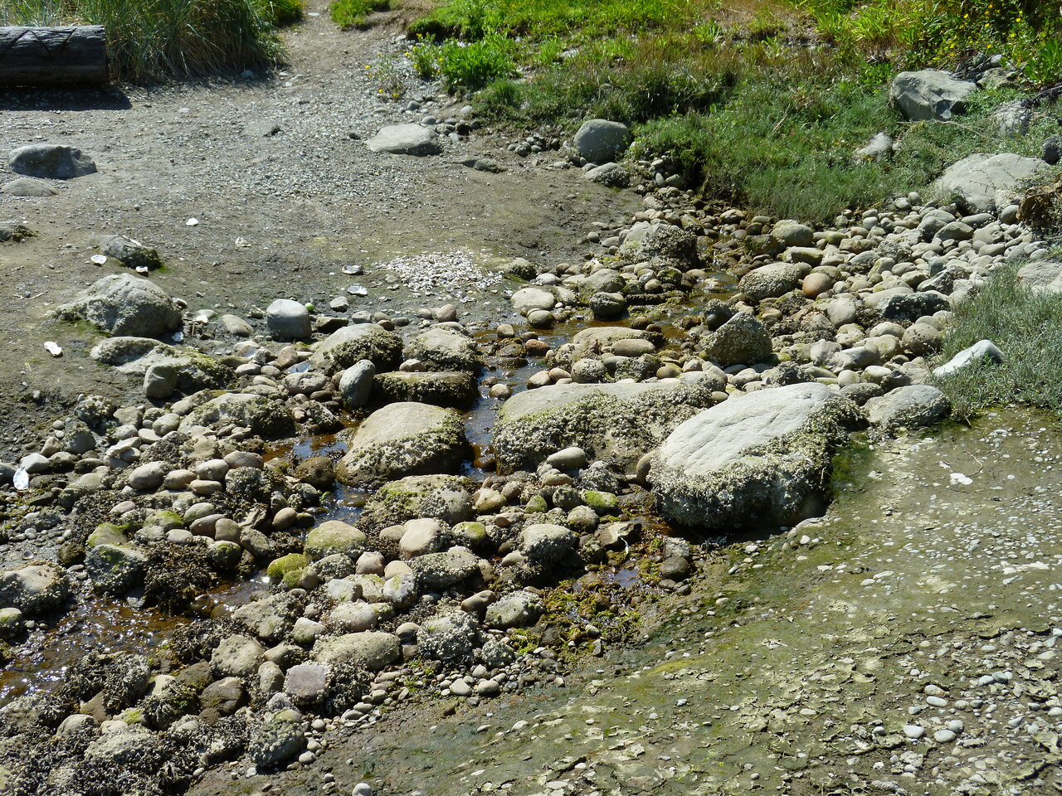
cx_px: 531
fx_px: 1227
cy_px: 398
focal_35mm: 40
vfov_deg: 36.0
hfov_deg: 46.8
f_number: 4
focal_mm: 7.2
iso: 80
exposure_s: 1/320
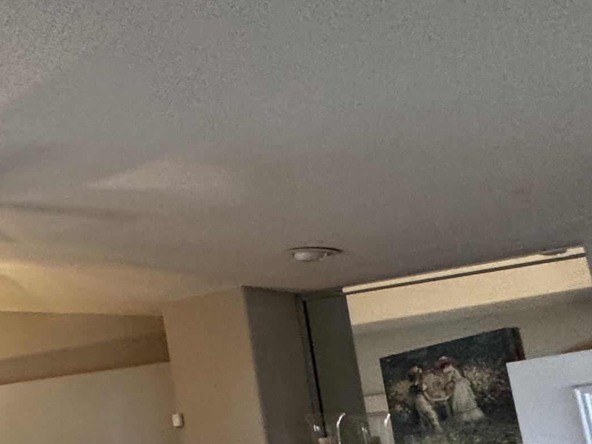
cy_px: 389
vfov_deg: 33.5
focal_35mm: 41
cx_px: -256
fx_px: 701
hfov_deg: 30.3
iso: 400
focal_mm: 2.22
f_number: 2.2
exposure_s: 1/60
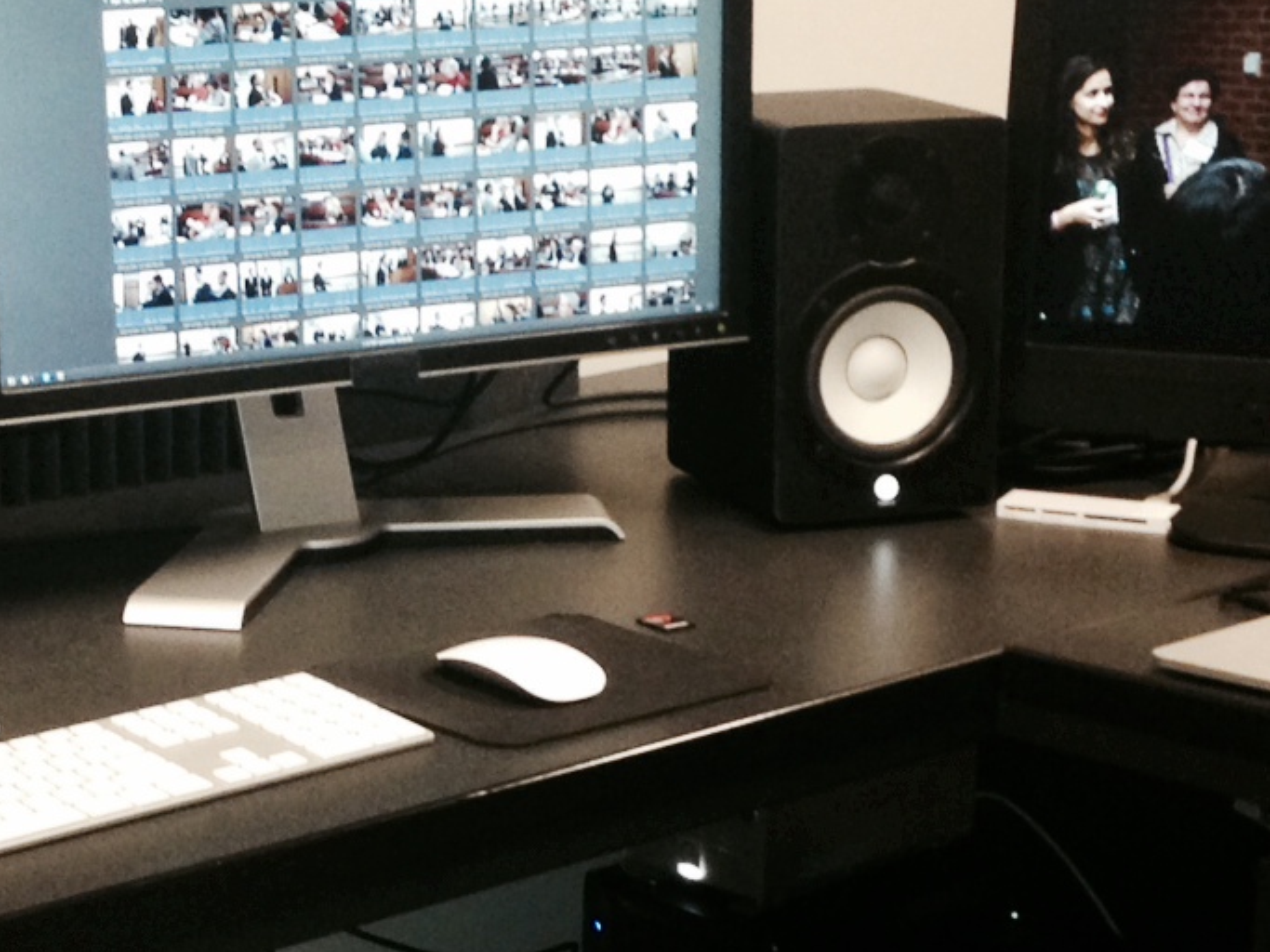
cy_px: 753
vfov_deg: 14.9
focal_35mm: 99
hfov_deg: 19.8
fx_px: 3631
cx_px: 498
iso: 200
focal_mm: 4.12
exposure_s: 1/20
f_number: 2.4
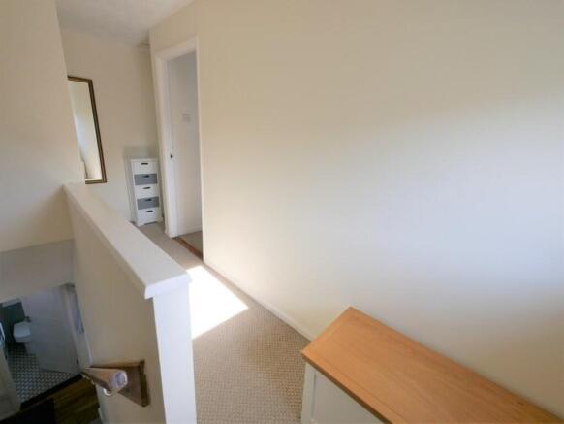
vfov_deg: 85.7
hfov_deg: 102.0
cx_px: 282
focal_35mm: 14
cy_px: 212
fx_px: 228
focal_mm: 7
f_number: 4
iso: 200
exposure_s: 1/125
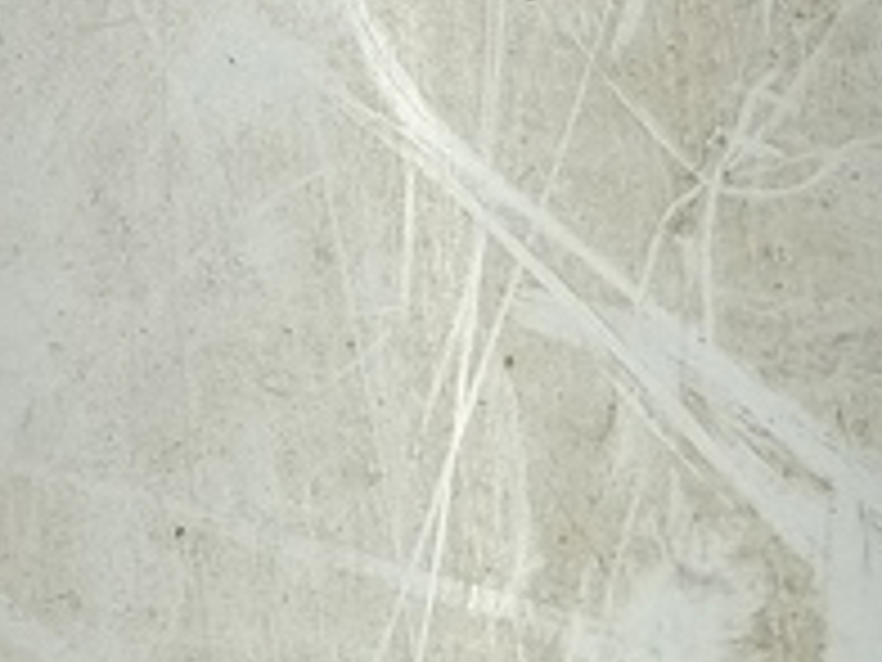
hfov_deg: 15.3
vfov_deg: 12.0
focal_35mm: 120
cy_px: -225
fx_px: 3058
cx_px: -387
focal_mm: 4.11
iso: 91
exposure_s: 1/100
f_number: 1.6
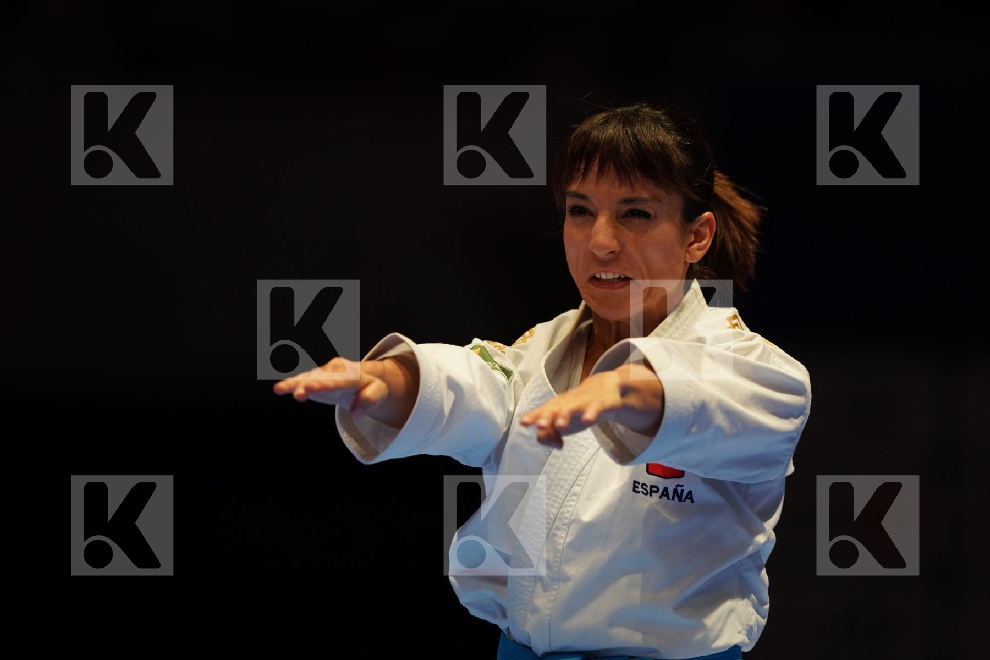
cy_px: 330
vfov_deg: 3.4
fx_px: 10999
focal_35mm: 400
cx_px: 495
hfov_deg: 5.2
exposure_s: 1/500
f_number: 2.8
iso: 640
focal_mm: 400
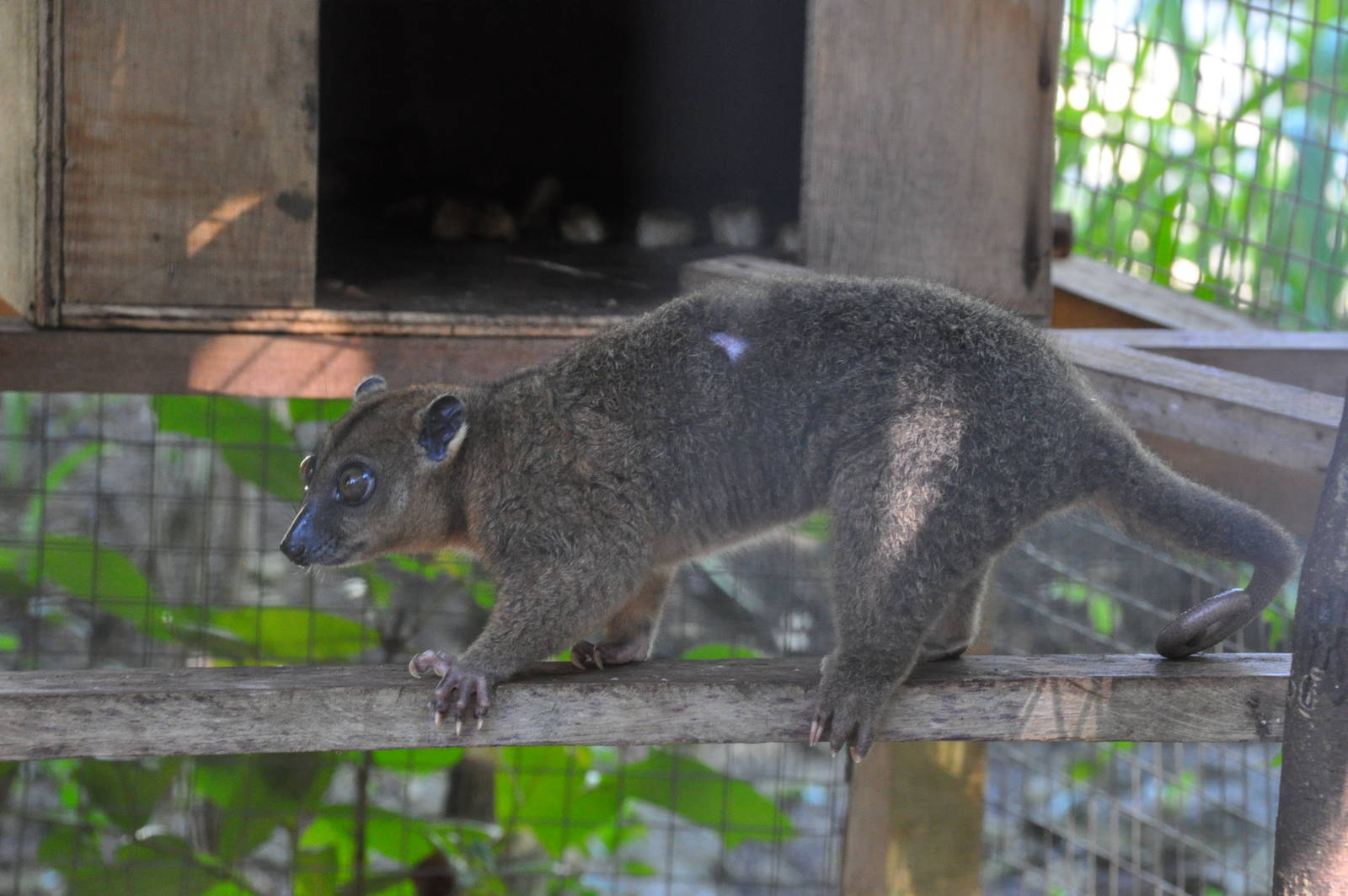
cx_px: 674
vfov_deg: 4.8
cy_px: 448
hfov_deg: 7.2
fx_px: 10660
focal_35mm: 285
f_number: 13
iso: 1600
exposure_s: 1/20
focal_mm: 190
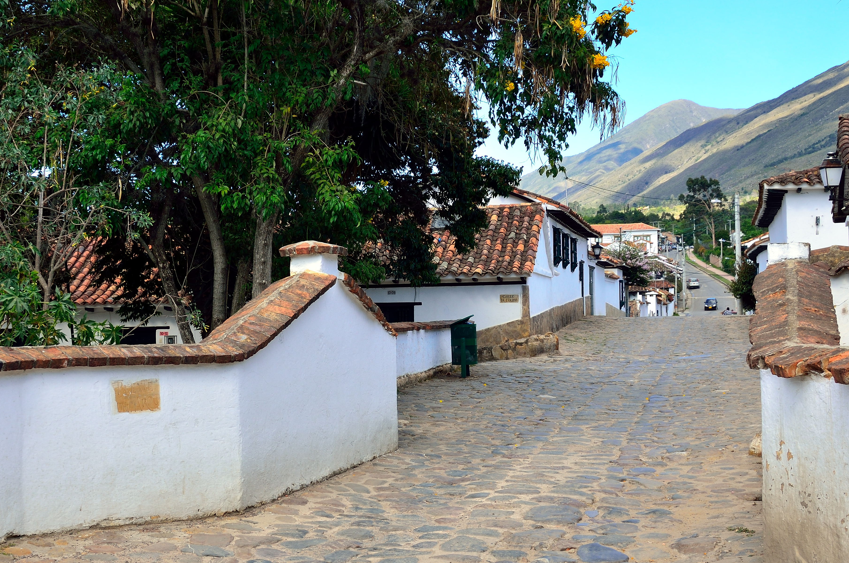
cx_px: 398
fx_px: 1247
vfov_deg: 25.4
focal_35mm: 53
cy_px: 288
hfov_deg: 37.6
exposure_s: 1/100
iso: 100
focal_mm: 26
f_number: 10
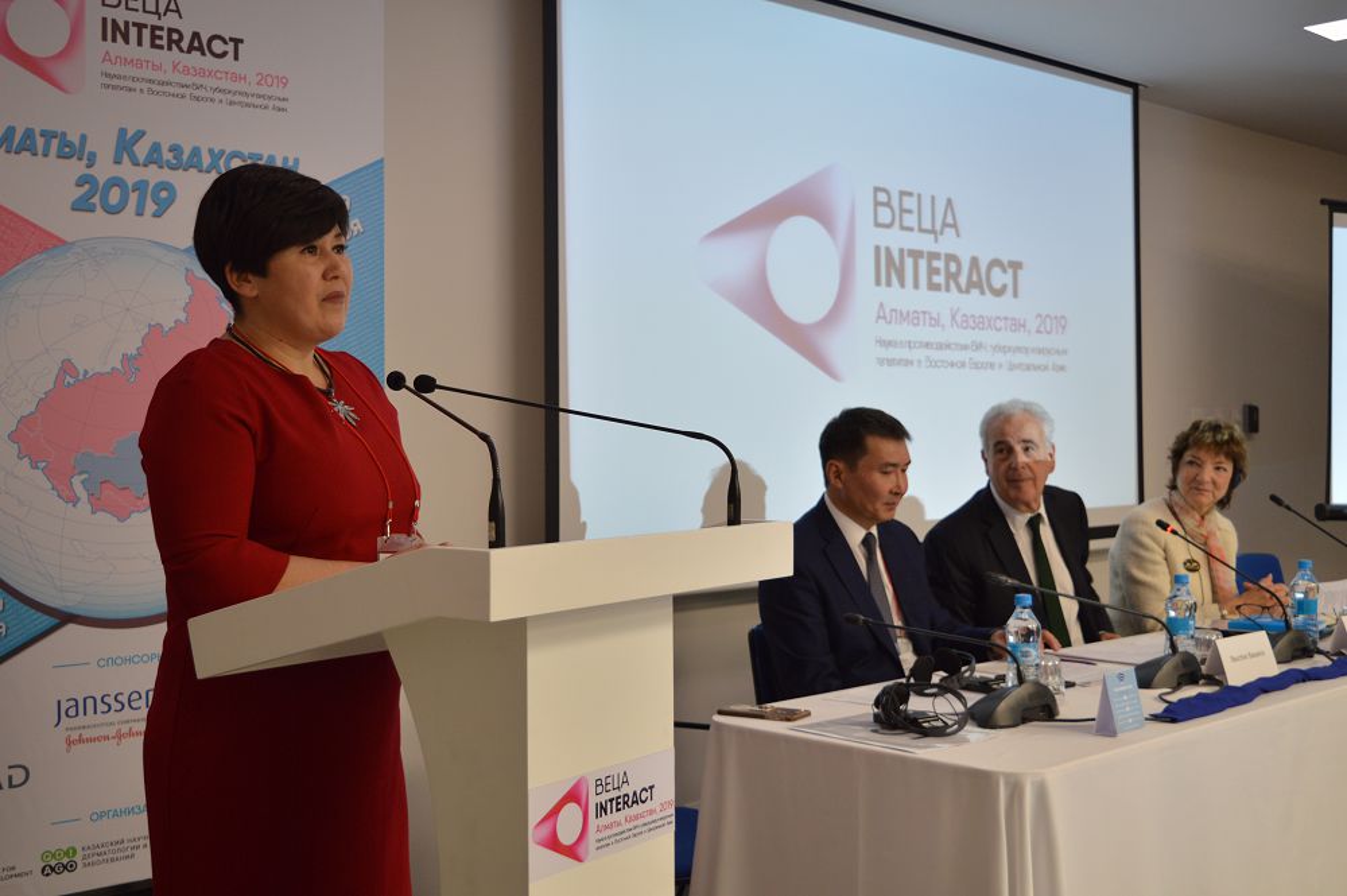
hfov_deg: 46.4
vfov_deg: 31.8
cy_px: 448
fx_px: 1570
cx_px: 674
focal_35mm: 42
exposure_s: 1/50
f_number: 4.2
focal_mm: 28
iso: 400
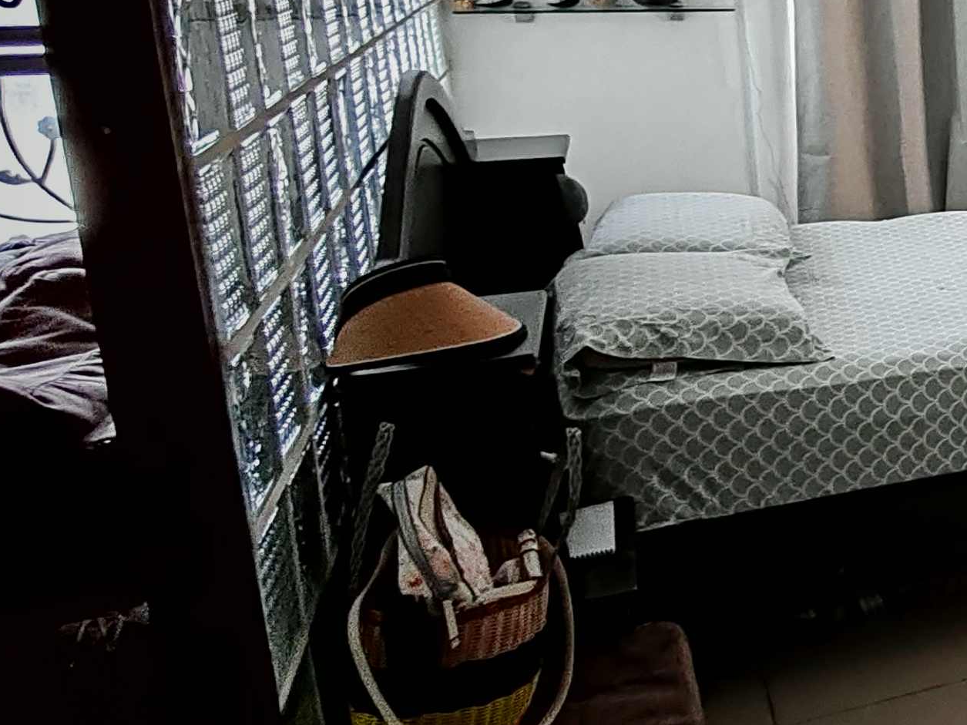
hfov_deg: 26.2
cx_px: 1485
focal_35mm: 51
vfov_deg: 28.3
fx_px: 1425
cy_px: 211
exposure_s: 1/33
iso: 80
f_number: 2.2
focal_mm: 1.96
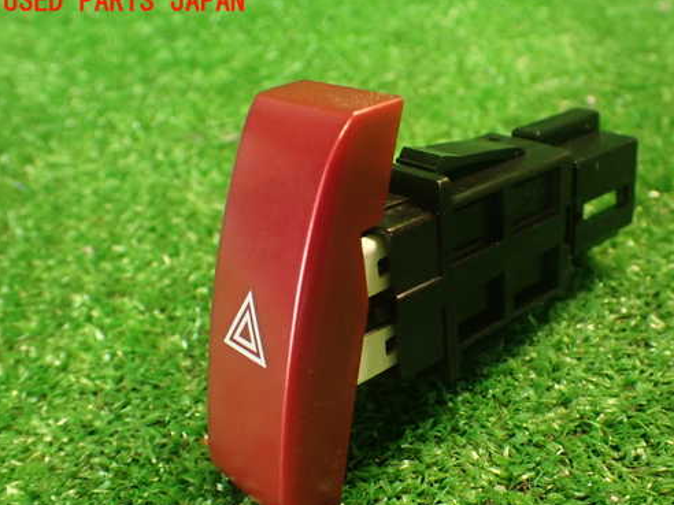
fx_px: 759
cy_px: 293
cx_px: 407
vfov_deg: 36.7
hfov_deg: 47.6
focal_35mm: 39
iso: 500
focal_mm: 5.79
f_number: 2.4
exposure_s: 1/30
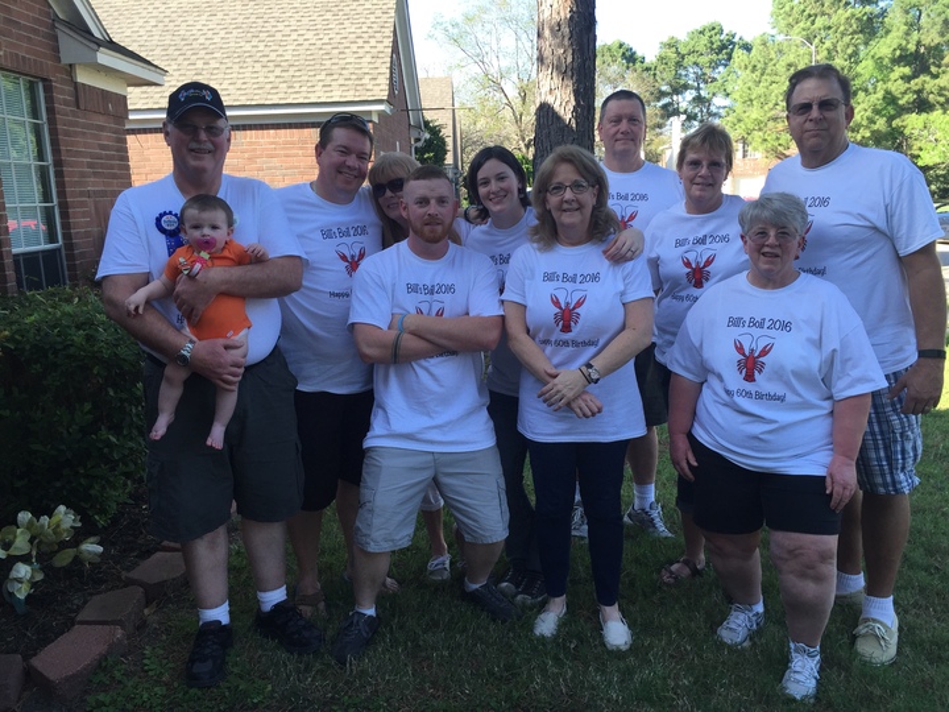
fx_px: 795
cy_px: 356
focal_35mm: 29
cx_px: 474
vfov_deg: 48.2
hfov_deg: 61.7
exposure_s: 1/273
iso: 32
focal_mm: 4.15
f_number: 2.2
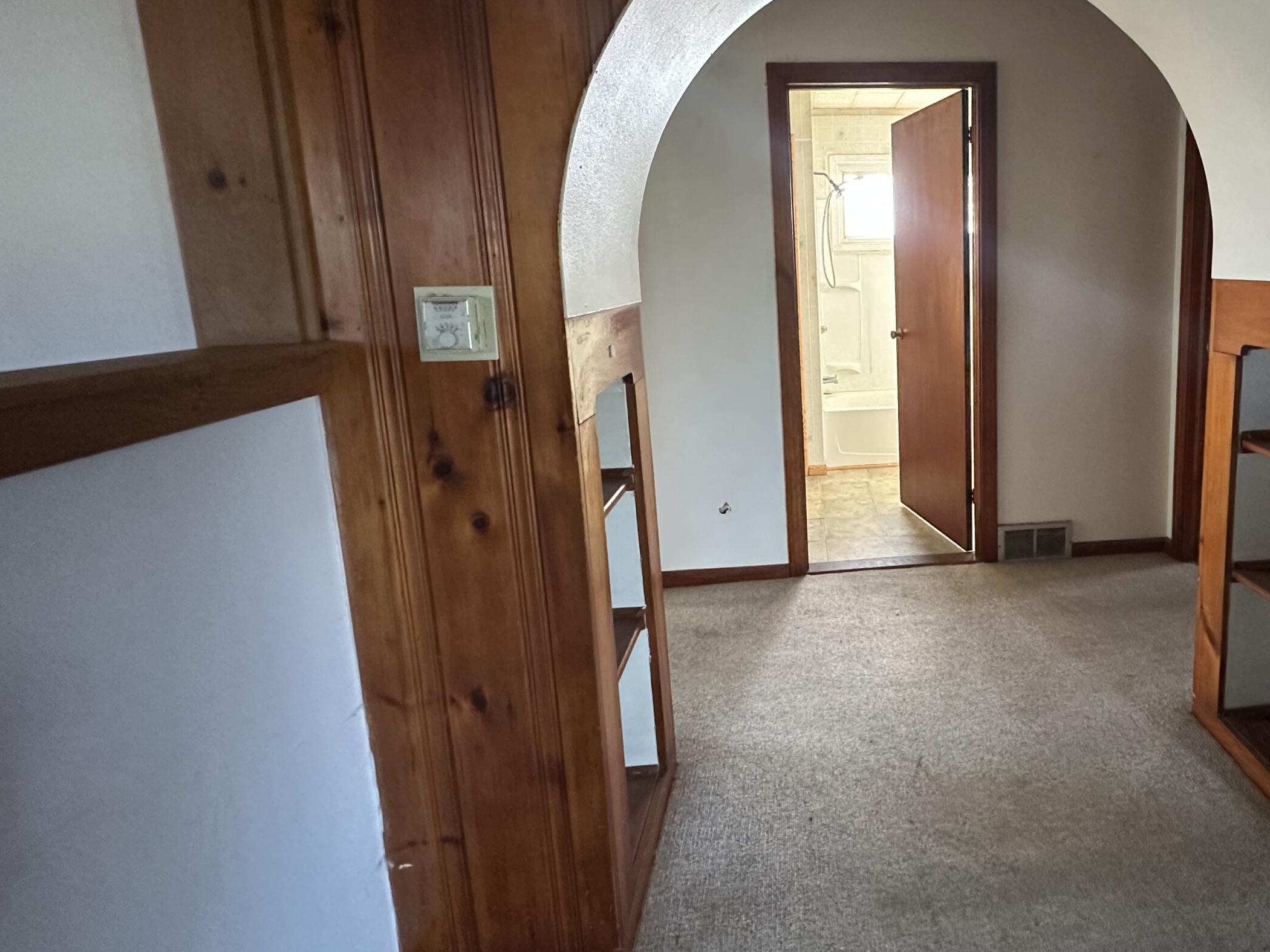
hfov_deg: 78.6
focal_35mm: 20
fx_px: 734
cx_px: 865
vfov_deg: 65.3
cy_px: 375
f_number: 2.2
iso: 500
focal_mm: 2.22
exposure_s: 1/60
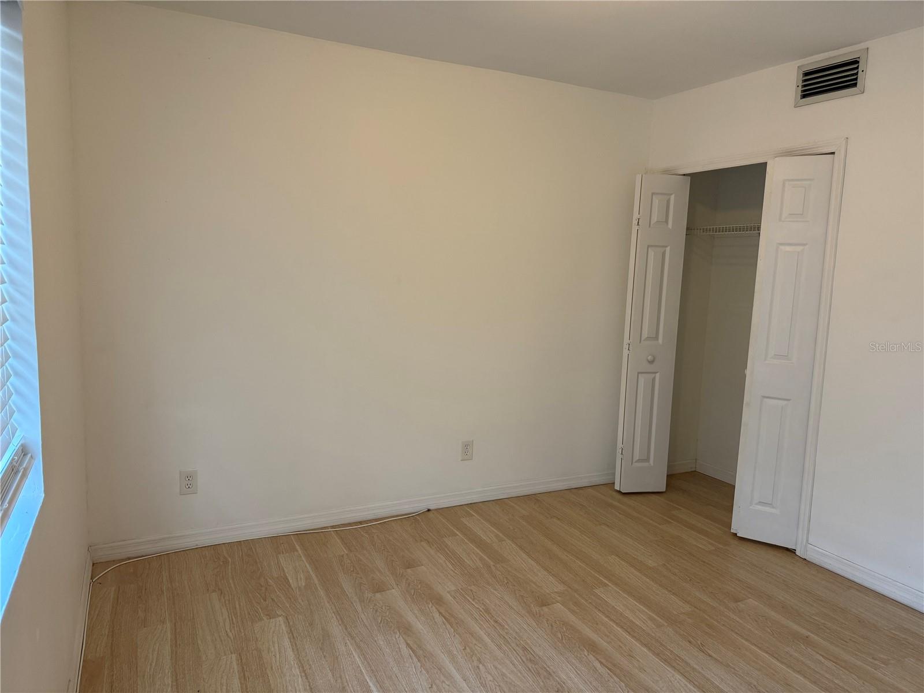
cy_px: 346
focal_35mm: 24
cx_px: 462
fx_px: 641
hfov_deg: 71.6
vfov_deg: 56.8
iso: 200
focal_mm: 6.76
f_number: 1.78
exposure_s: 1/60
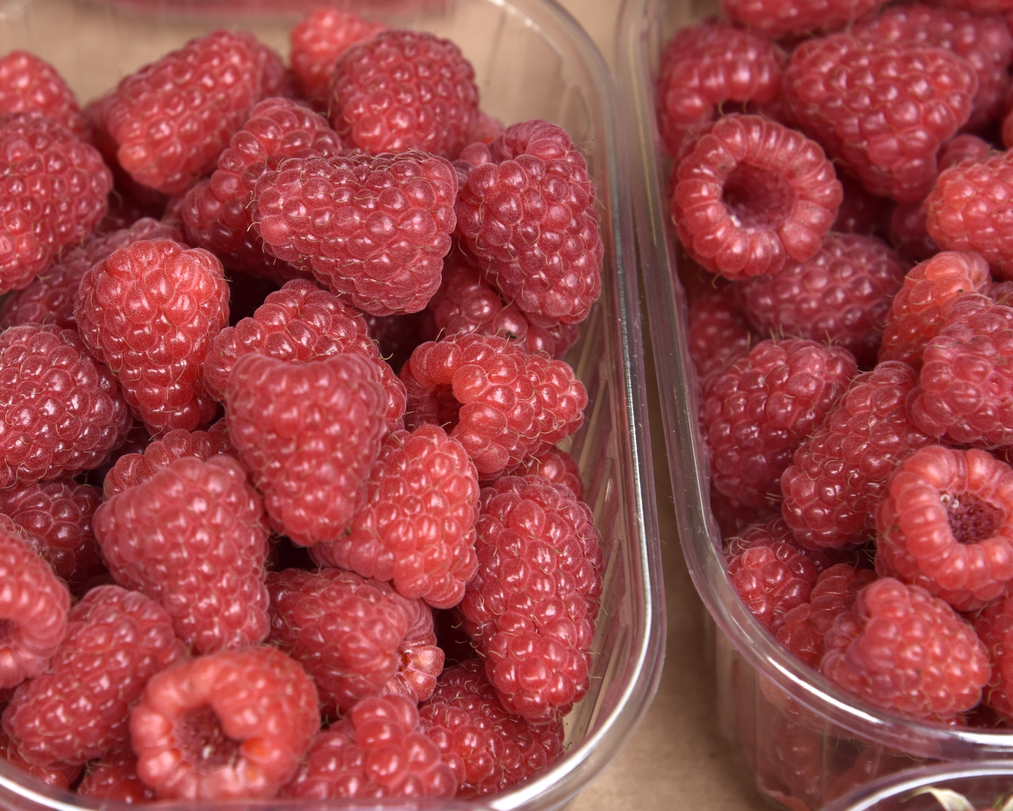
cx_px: 289
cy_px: 331
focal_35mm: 168
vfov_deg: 9.2
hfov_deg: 11.5
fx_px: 5037
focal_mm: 120
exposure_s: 1/250
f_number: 7.1
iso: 800
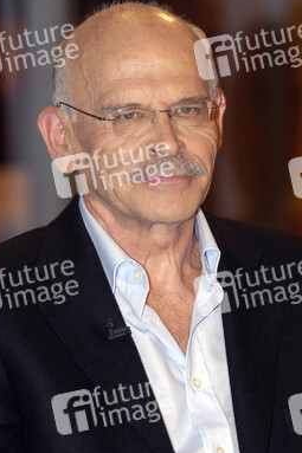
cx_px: 147
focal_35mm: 259
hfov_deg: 5.3
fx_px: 3256
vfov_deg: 8.0
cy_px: 229
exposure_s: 1/125
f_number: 4
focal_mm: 165
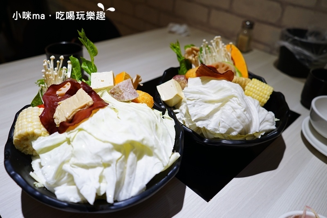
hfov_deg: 65.5
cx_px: 164
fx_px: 254
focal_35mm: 28
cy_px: 109
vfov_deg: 46.4
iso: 400
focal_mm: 28
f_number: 3.5
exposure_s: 1/60
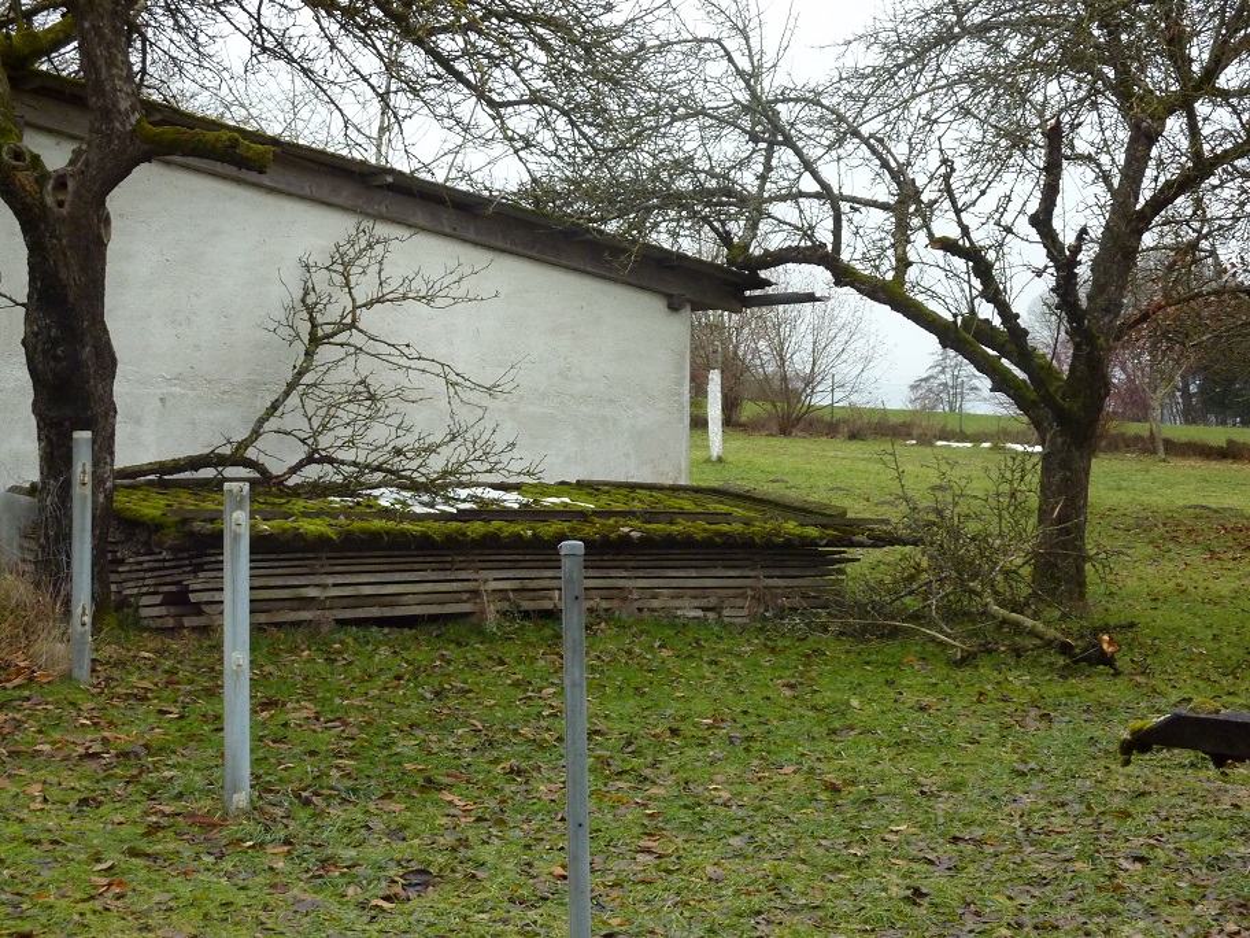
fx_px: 2419
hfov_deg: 29.0
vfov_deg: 21.9
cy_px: 469
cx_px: 625
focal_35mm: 67
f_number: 4.1
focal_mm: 11
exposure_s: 1/200
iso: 320
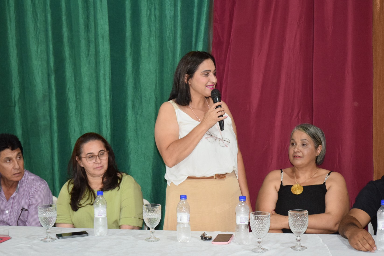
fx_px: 704
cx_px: 192
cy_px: 128
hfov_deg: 30.5
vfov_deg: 20.6
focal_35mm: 66
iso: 2000
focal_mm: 44
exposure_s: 1/60
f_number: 4.2
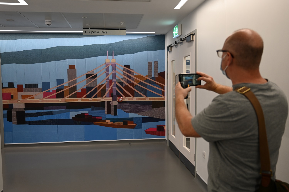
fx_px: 265
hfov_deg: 57.3
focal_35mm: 33
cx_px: 144
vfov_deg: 39.9
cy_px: 96
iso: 560
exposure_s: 1/100
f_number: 4
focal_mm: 33
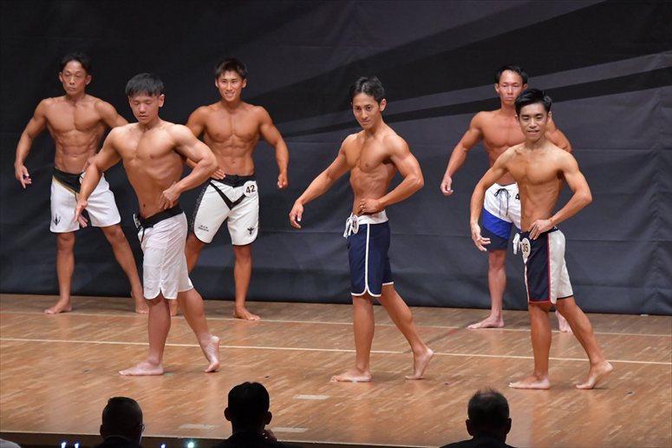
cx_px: 336
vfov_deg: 6.1
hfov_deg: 9.2
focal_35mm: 225
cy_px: 224
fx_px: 4198
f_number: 5.6
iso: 6400
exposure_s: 1/400
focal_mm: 150
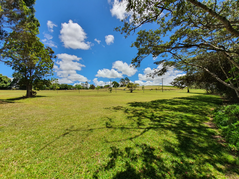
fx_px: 90
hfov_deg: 106.2
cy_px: 90
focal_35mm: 13
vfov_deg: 89.9
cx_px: 120
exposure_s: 1/1300
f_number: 2.2
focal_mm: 1.8
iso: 50
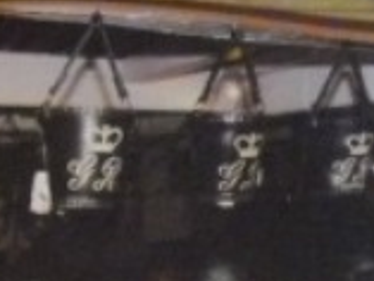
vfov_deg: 7.6
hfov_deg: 9.7
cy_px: 381
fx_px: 2098
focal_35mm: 194
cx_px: 636
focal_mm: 6.2
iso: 800
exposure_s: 1/60
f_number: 2.8
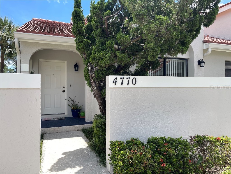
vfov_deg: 53.1
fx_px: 174
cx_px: 116
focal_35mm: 26
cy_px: 87
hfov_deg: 67.3
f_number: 1.6
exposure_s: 1/1916
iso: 32
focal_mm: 4.2
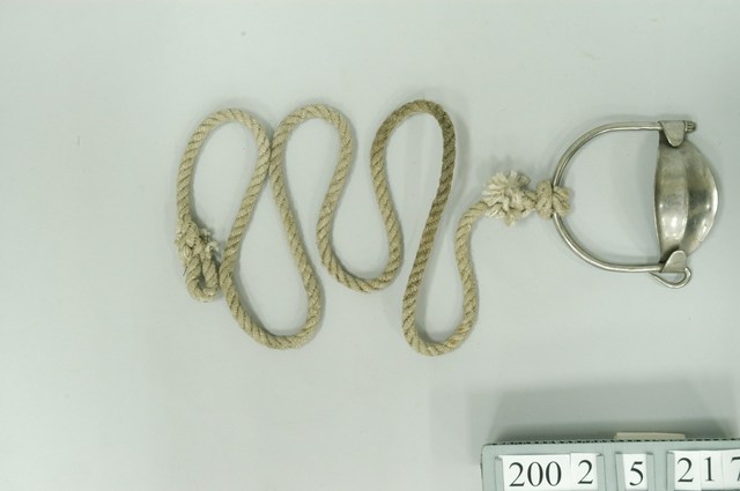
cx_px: 370
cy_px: 246
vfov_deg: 26.4
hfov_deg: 38.9
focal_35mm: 51
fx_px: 1047
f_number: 8
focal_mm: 34
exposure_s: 1/6
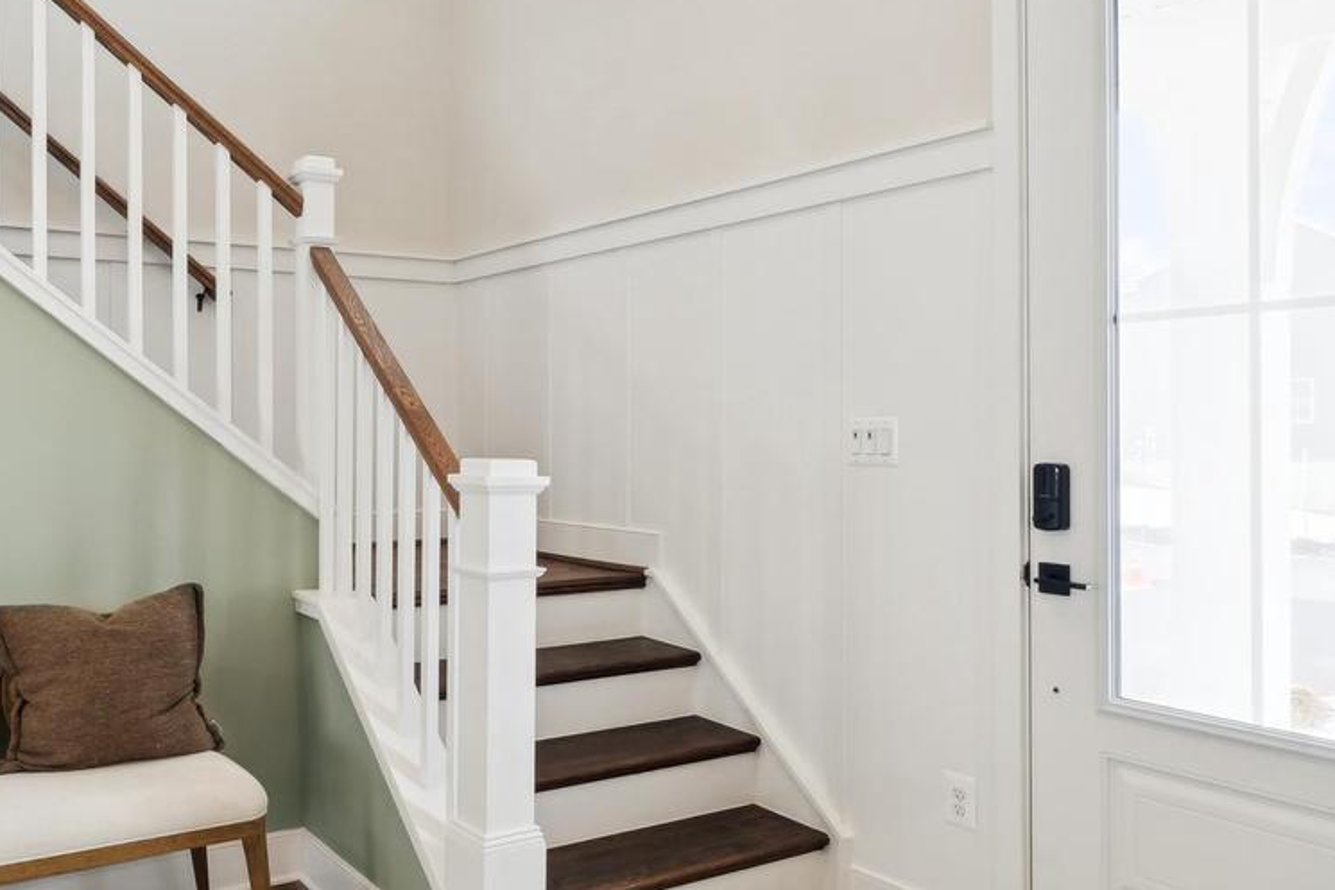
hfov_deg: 62.2
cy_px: 433
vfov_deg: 45.0
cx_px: 453
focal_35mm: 29
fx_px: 1076
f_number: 8
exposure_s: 1/30
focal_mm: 10
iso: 400
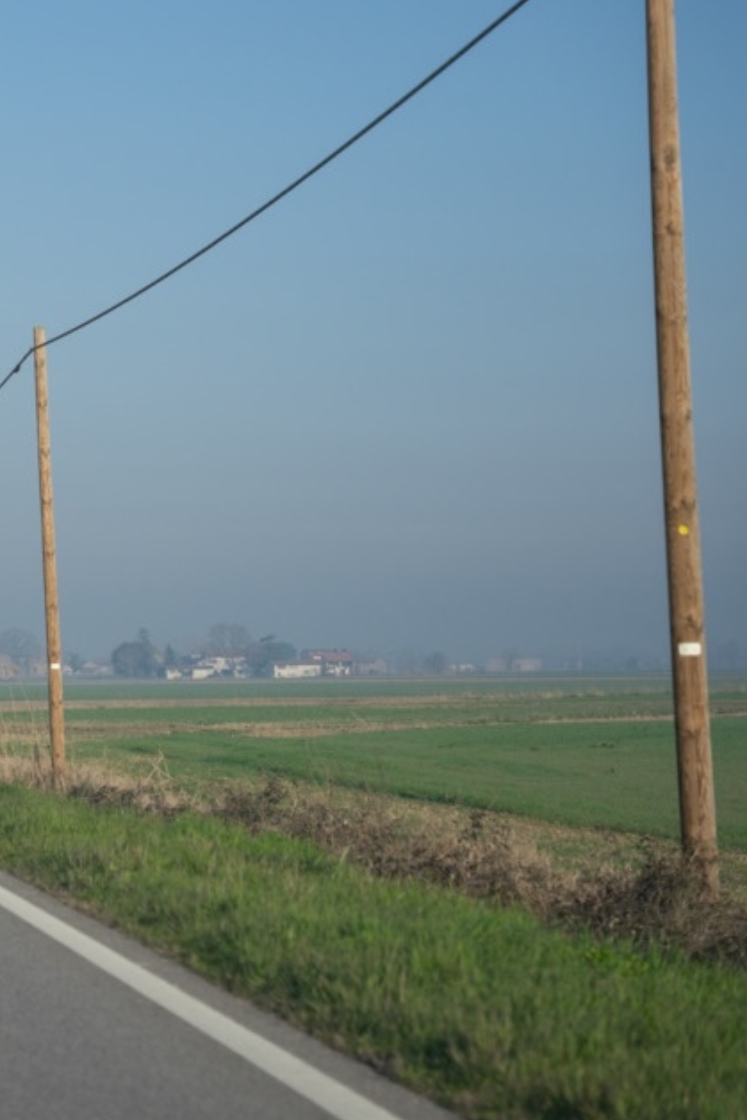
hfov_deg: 10.3
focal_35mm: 129
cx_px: -317
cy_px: 505
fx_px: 4017
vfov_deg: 15.9
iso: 100
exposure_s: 1/2500
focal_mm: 67.6
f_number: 3.2
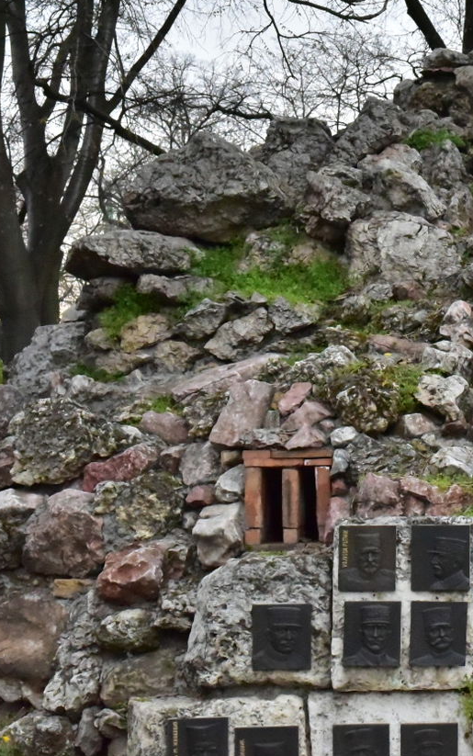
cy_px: 331
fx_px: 2040
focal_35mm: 99
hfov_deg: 12.5
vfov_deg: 21.0
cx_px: 715
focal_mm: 50
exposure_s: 1/400
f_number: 10
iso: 12800
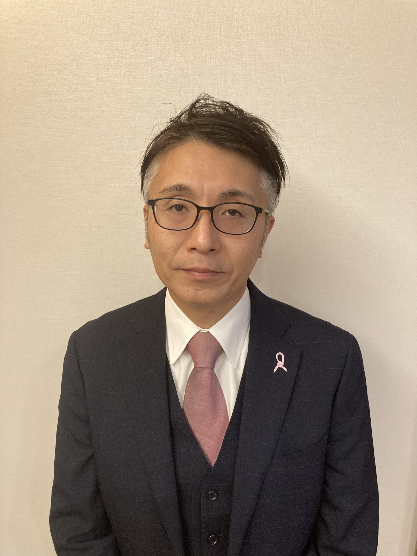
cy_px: 278
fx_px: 450
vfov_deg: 63.4
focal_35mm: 28
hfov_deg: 49.7
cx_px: 208
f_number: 1.8
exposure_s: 1/60
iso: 320
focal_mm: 3.99
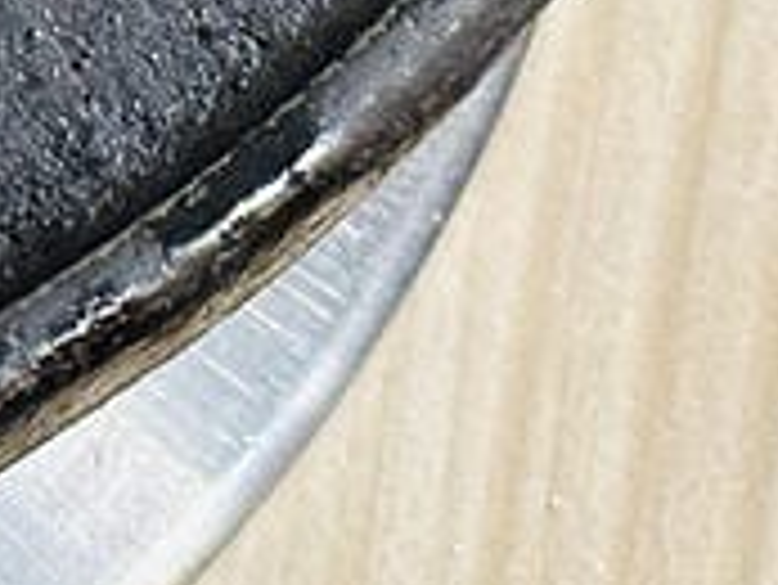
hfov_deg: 5.7
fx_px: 7489
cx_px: -1237
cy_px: -1174
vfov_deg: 4.3
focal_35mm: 333
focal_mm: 6.86
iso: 250
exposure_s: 1/60
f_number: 1.78
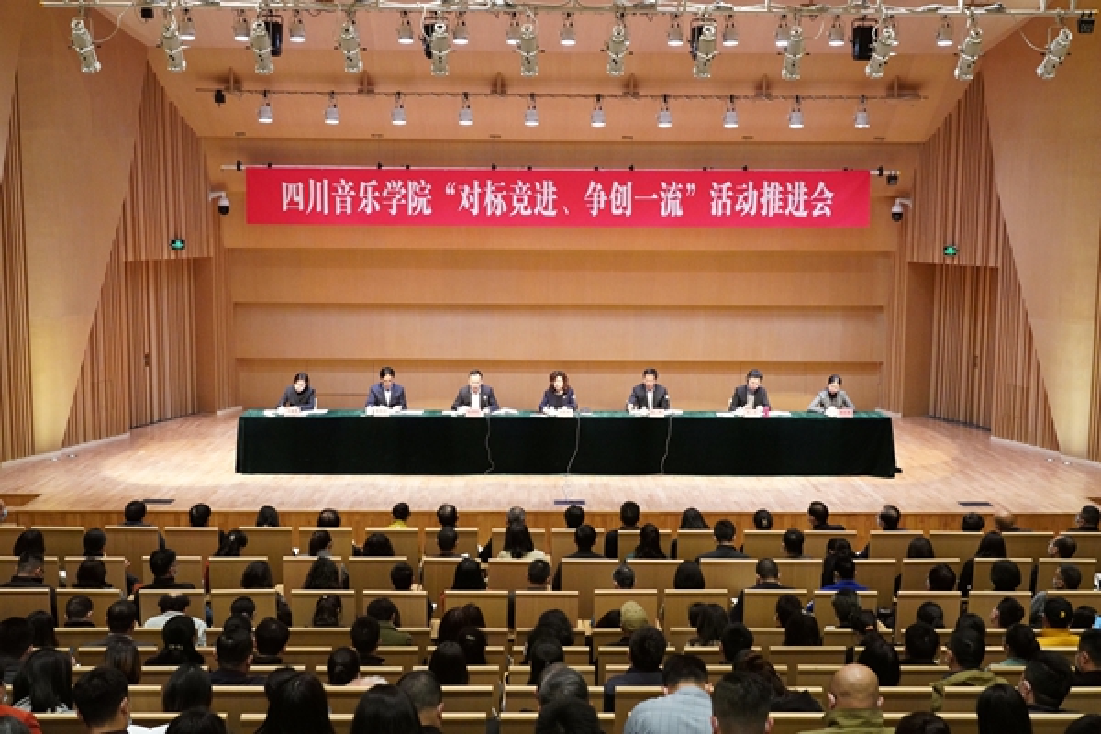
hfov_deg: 47.4
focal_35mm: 41
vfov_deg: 32.6
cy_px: 367
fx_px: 1254
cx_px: 550
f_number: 6.3
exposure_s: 1/100
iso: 8000
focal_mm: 41
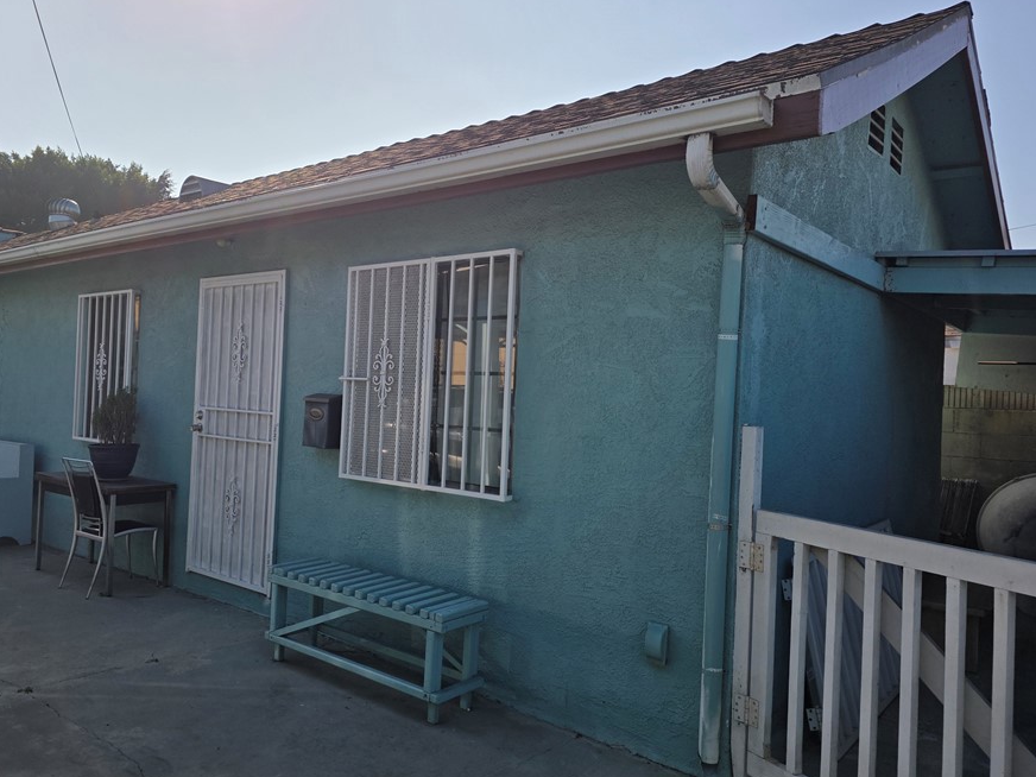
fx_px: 808
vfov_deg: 51.4
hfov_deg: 65.1
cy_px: 385
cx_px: 449
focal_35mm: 27
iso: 64
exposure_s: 1/7944
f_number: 1.7
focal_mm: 6.3
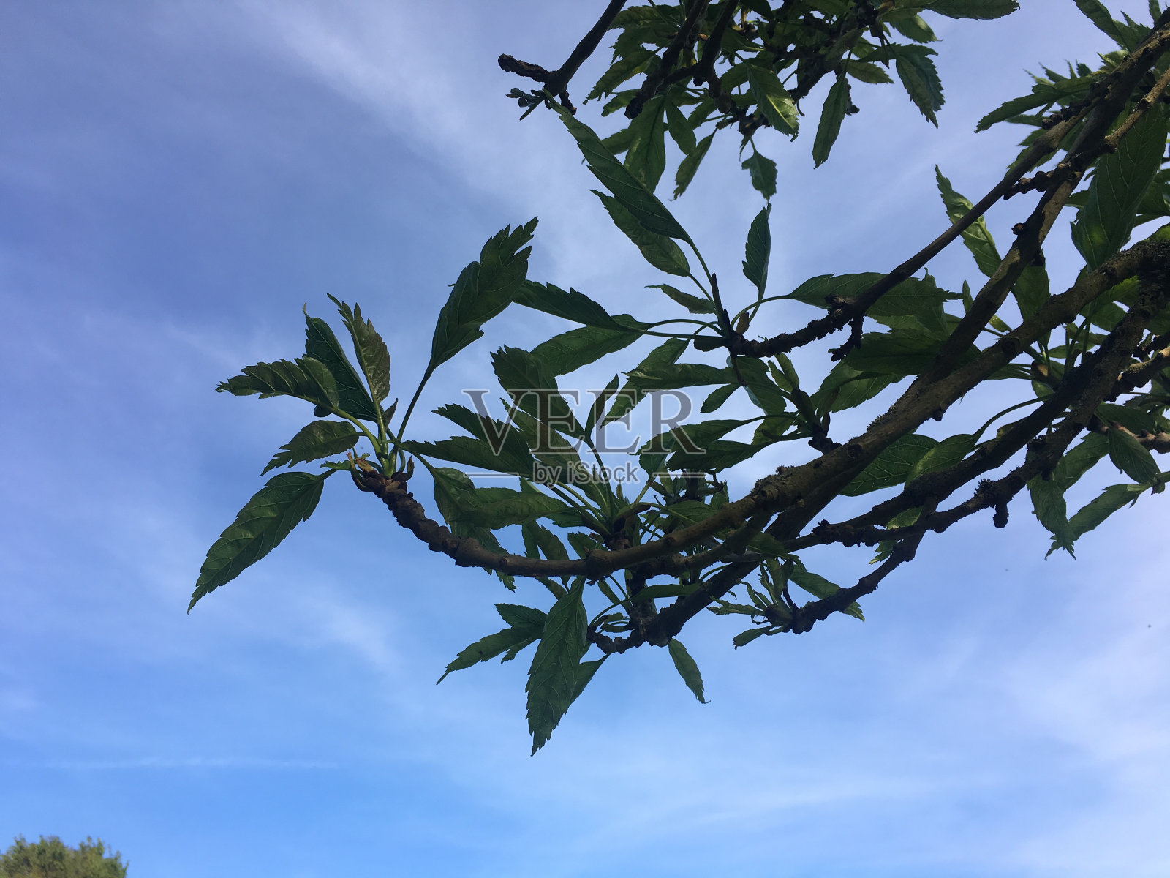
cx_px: 585
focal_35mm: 29
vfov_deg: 48.2
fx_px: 980
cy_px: 439
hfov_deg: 61.7
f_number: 2.2
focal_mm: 4.15
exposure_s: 1/962
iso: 25
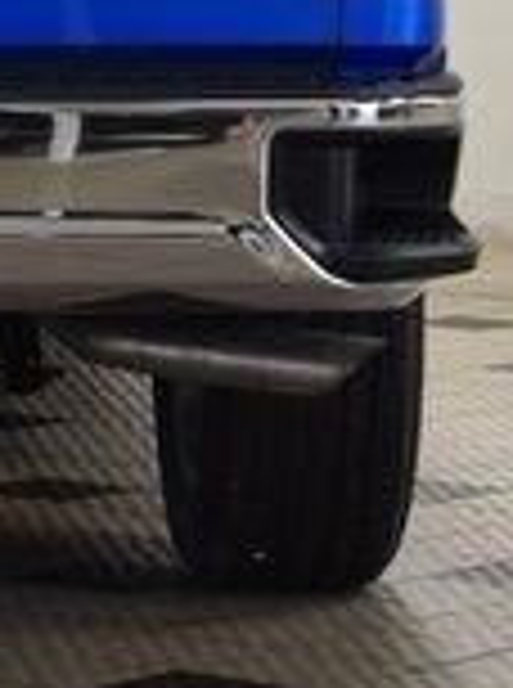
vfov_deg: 8.5
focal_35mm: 230
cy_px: -119
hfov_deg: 6.3
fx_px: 4564
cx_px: -338
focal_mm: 38
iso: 400
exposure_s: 1/20
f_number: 6.3
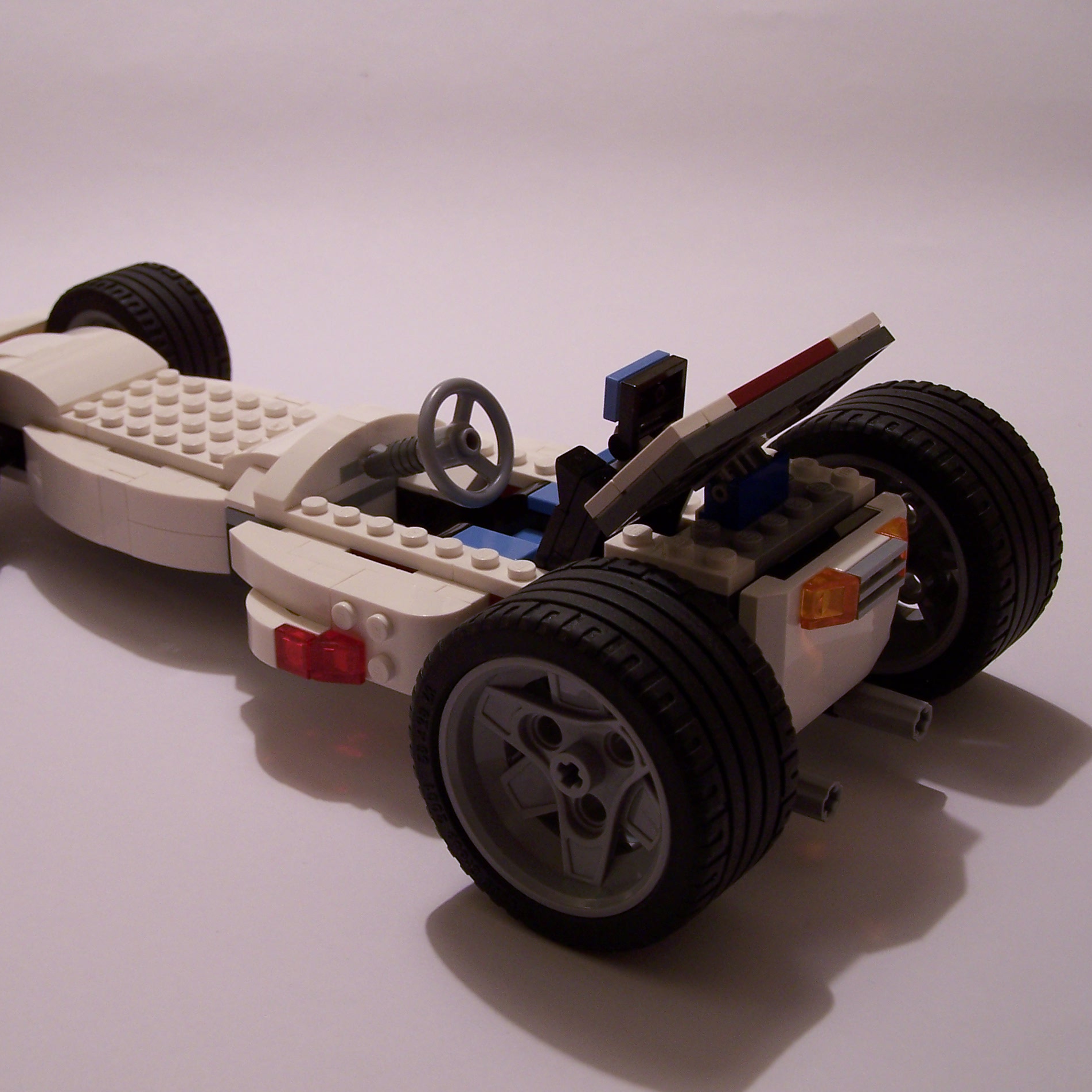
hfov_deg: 28.1
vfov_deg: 28.2
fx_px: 2177
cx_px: 441
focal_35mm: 61
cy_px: 545
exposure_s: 1/6
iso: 80
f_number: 3
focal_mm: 8.5
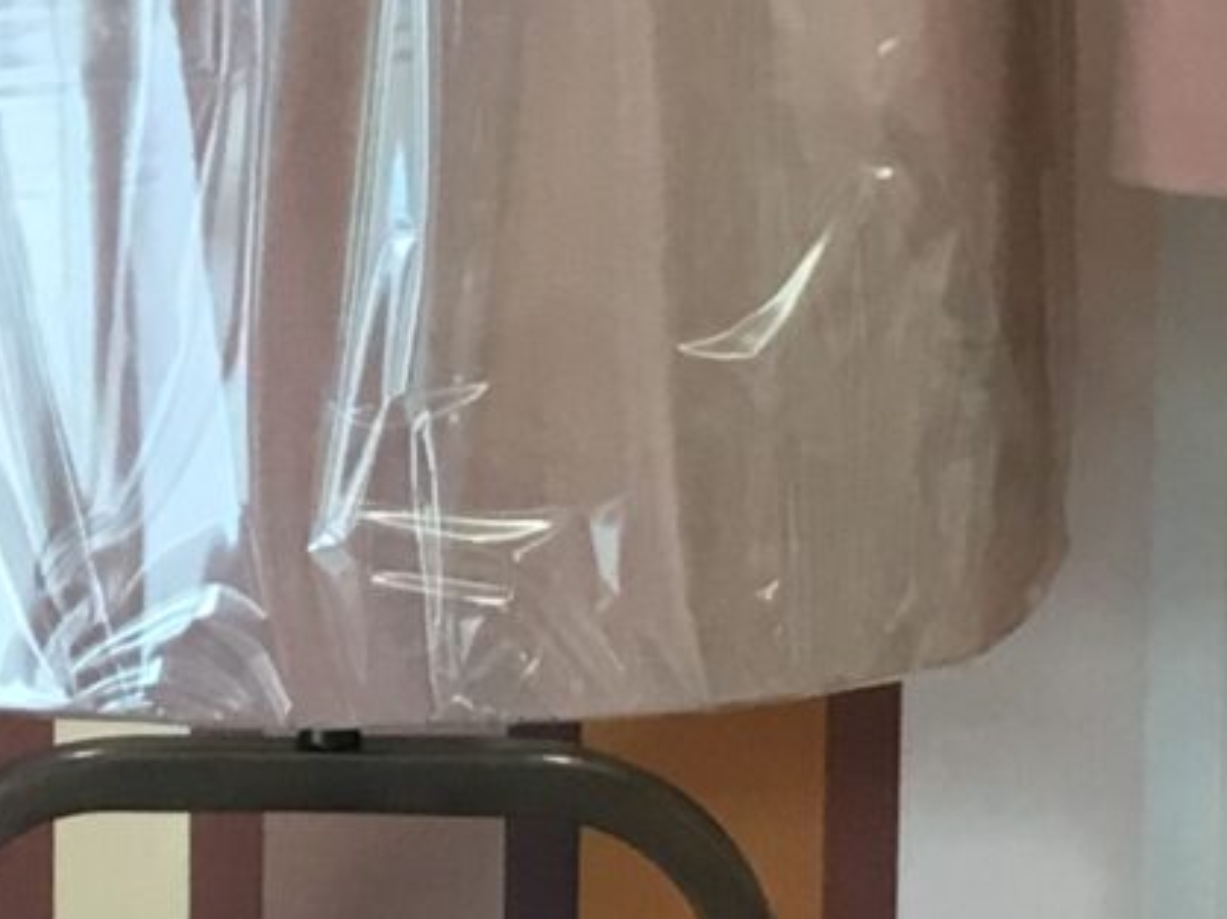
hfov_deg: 10.4
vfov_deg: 7.8
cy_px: 411
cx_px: 449
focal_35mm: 190
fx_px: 6731
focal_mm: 3.3
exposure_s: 1/33
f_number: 2.4
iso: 64
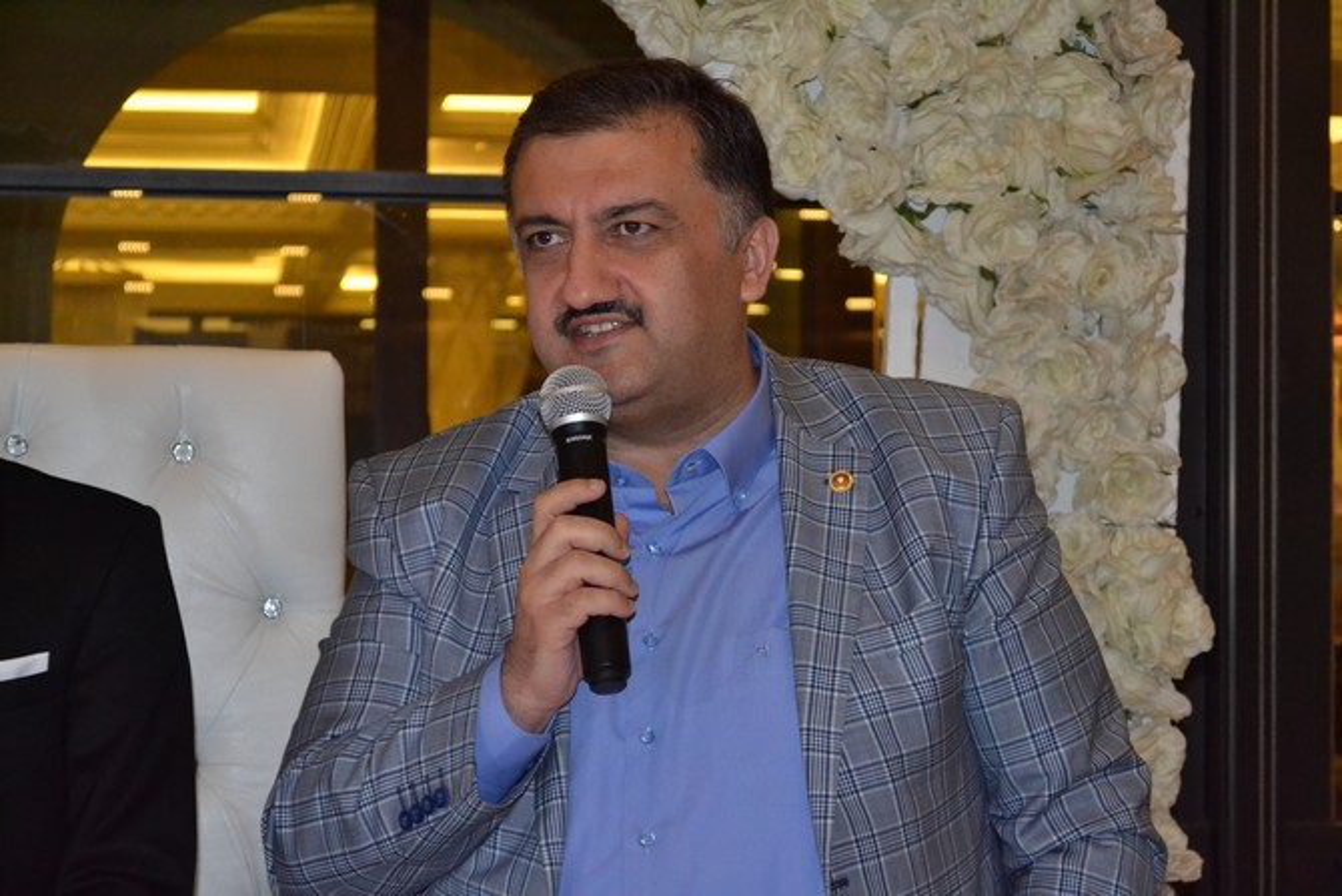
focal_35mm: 82
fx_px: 3076
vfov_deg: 16.6
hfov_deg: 24.6
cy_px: 448
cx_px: 671
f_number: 5.6
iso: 3200
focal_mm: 55
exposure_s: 1/60
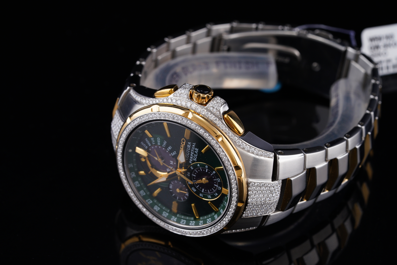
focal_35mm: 90
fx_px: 992
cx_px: 198
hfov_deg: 22.6
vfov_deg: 15.2
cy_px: 132
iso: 250
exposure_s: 1/125
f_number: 11
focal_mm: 90
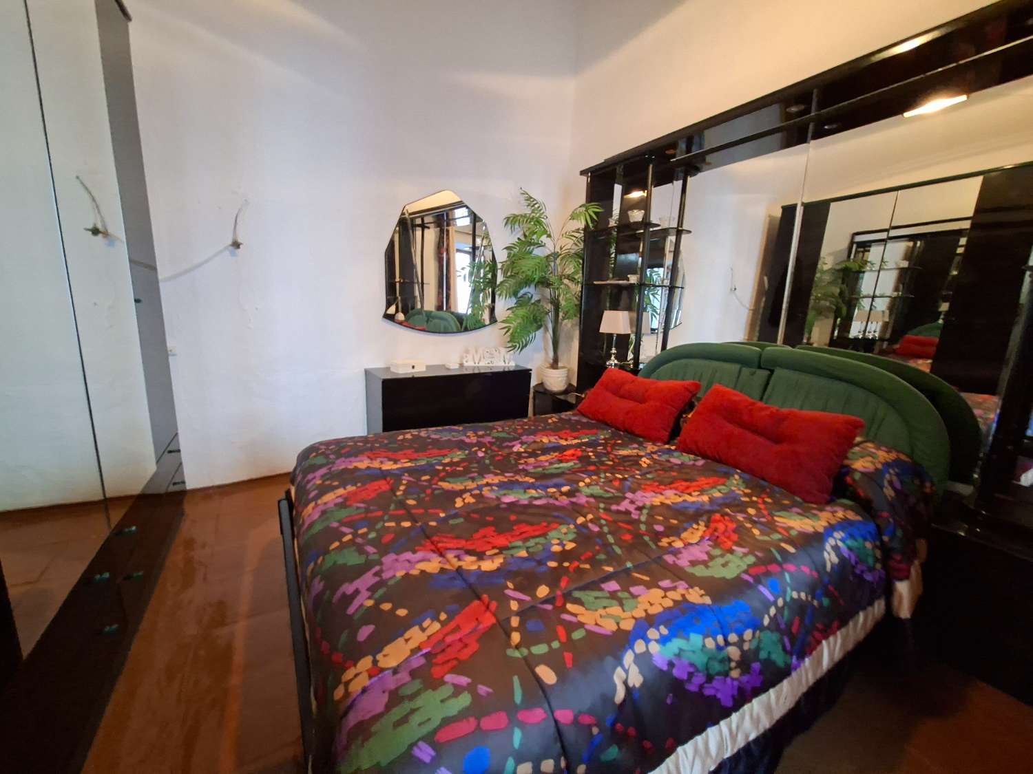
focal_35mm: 13
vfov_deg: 89.9
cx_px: 516
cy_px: 387
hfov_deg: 106.2
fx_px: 388
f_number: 2.2
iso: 500
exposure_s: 1/20
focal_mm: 1.74
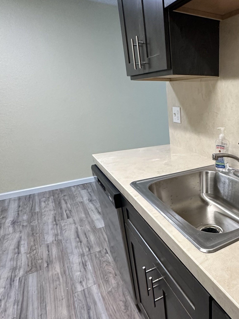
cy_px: 184
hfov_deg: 49.7
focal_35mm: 25
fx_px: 230
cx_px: 208
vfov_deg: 69.0
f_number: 2.2
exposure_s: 1/120
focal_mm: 2.22
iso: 320
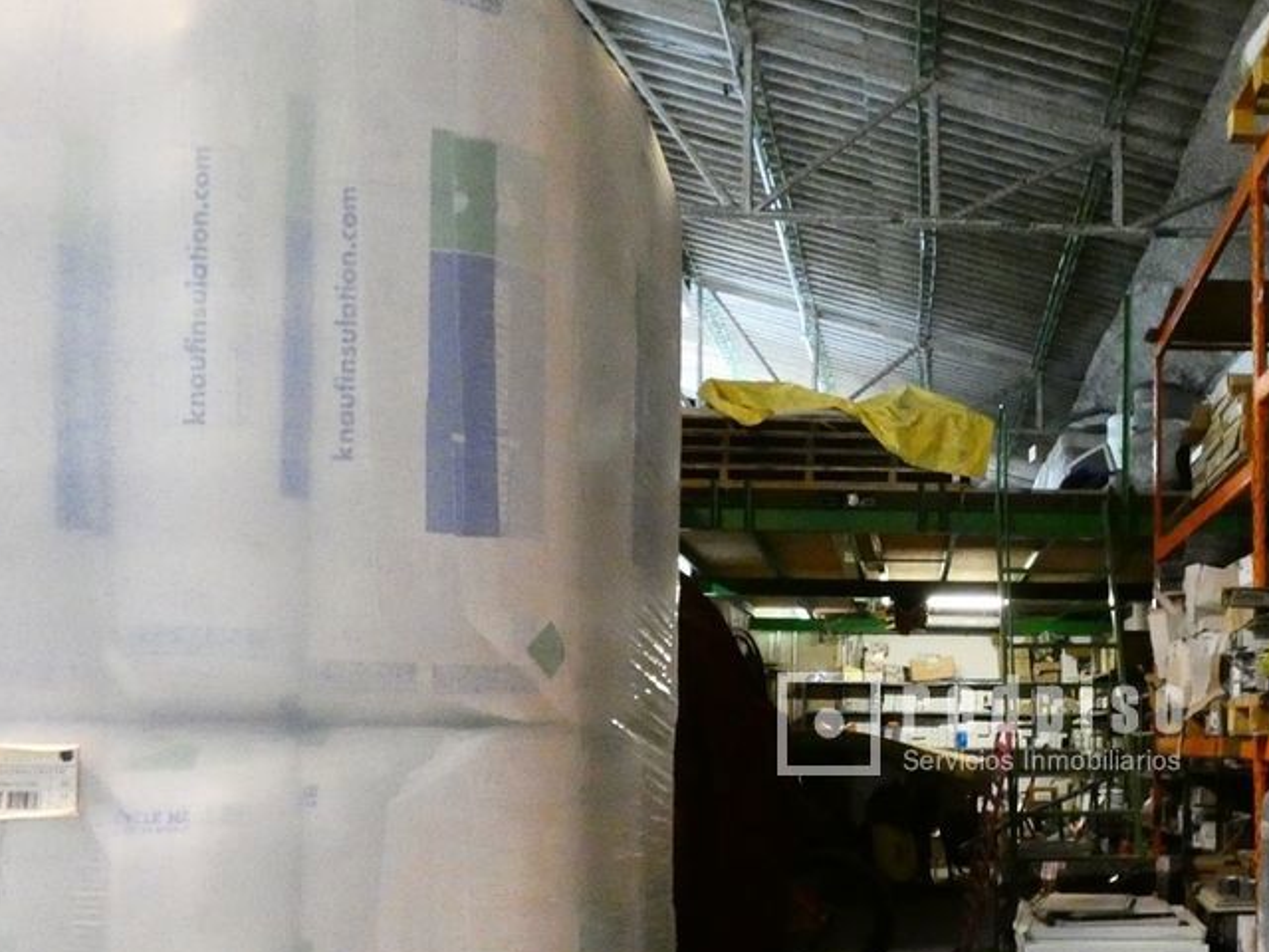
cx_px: 983
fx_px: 1173
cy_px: 726
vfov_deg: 42.6
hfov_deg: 53.7
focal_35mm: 32
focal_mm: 3.6
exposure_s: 1/13
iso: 1600
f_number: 2.8
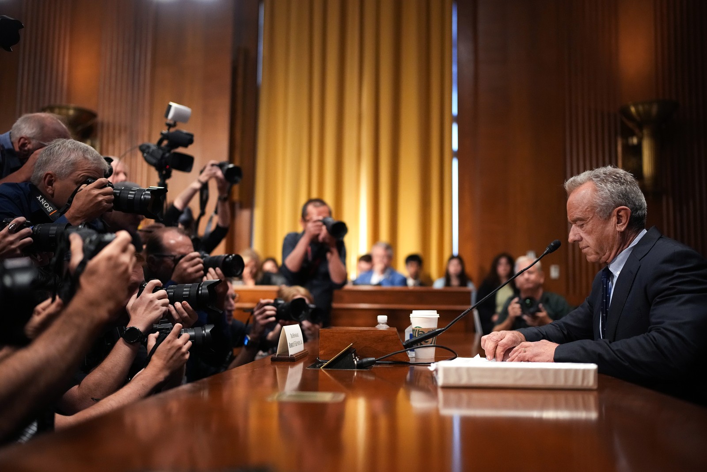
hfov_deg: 54.4
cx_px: 354
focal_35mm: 35
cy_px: 236
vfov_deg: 37.9
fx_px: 687
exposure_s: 1/800
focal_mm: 35
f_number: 1.4
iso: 4000
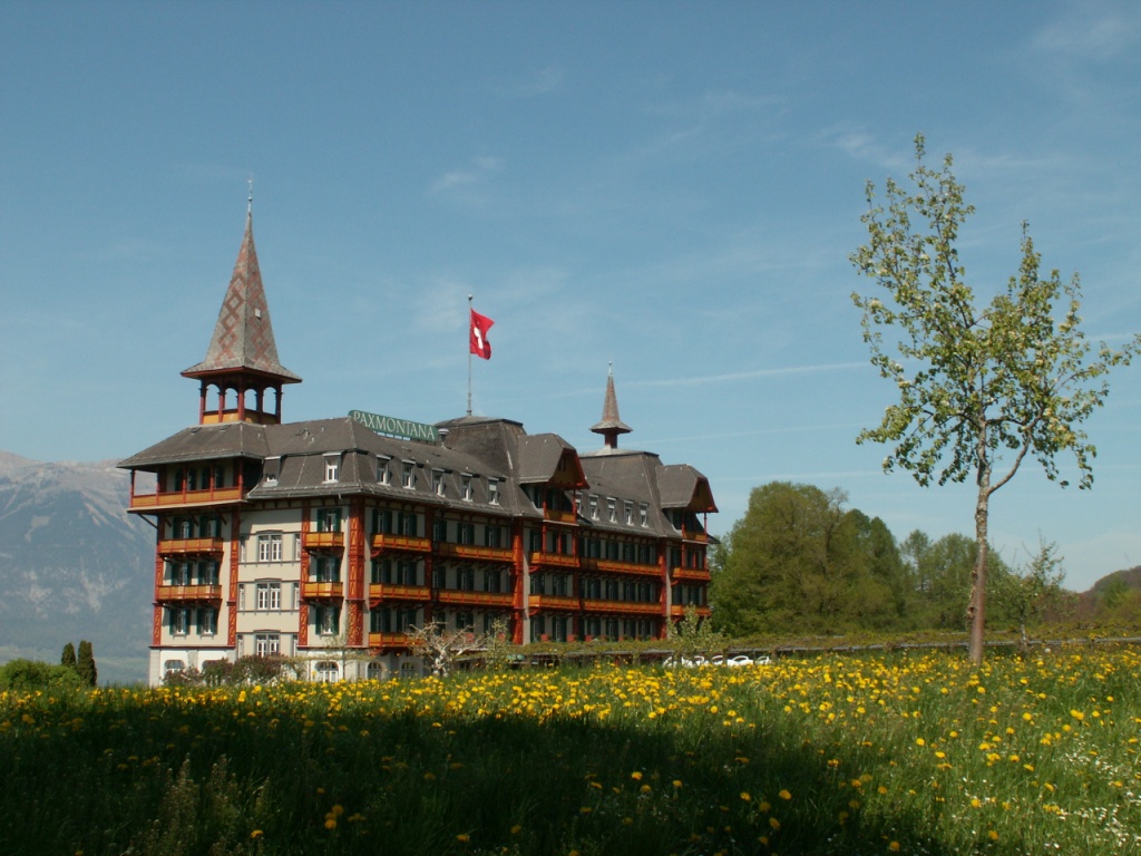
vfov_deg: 30.9
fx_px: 1549
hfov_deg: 40.4
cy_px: 428
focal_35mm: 47
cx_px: 570
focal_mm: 7.76
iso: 50
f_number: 8
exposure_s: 1/200
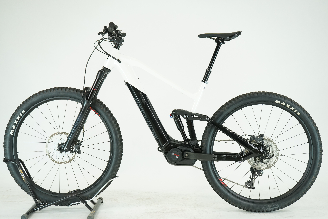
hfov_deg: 37.5
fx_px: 483
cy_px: 110
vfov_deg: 25.5
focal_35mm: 53
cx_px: 164
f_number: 5.6
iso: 1600
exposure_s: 1/200
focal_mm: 53
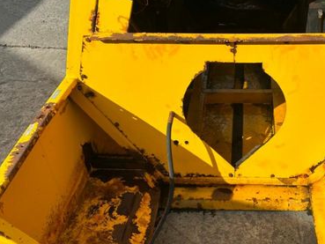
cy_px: 146
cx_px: 235
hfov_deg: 46.5
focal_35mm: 39
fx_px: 366
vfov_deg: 36.7
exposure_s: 1/5263
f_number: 1.78
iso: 80
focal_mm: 6.86
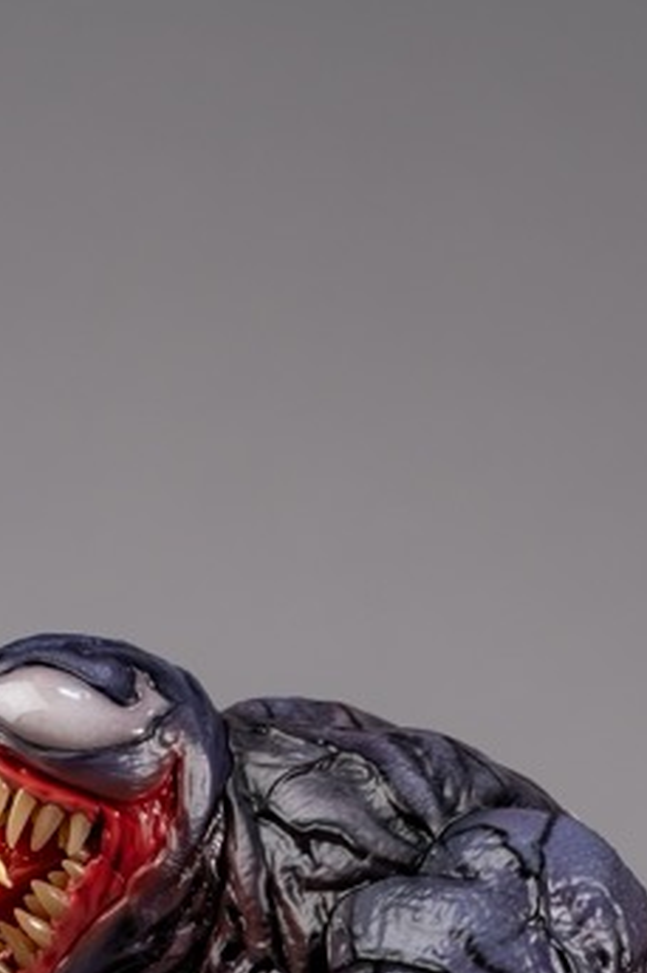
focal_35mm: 186
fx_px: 5019
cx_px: 326
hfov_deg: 7.4
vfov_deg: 10.7
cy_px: 1349
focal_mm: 50
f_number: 5
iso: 125
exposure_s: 1/30
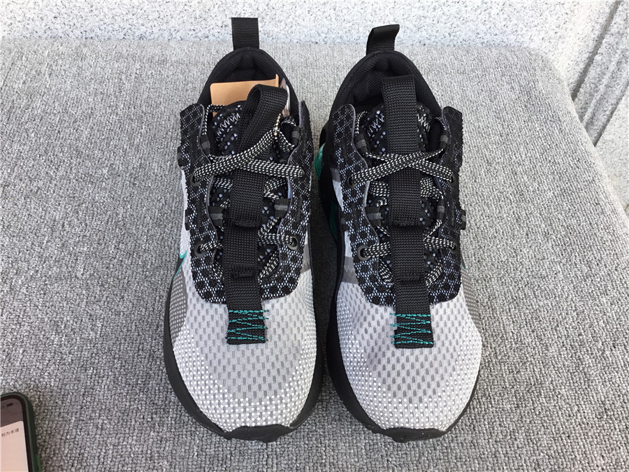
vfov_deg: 45.4
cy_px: 236
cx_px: 314
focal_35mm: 31
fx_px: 563
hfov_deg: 58.4
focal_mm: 3.3
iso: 32
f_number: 2.4
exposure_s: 1/100
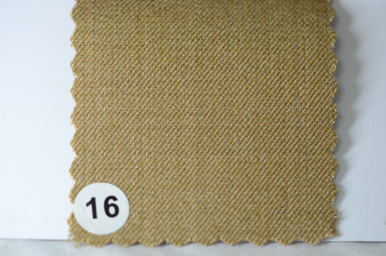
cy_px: 128
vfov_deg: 10.1
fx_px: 1445
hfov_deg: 15.2
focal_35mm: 135
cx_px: 193
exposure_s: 1/125
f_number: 3.8
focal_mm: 90
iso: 800
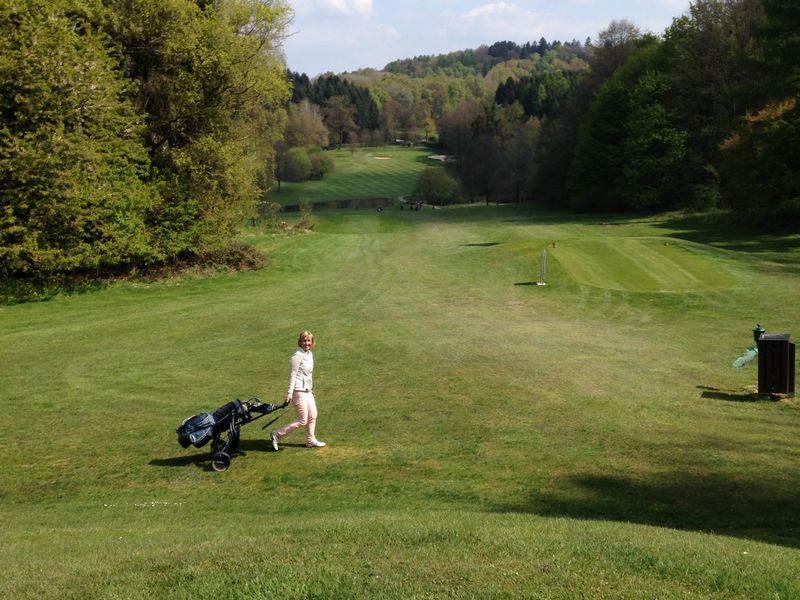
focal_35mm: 33
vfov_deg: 42.9
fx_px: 763
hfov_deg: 55.4
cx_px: 400
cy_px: 300
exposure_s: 1/1550
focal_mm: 4.12
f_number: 2.4
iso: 50
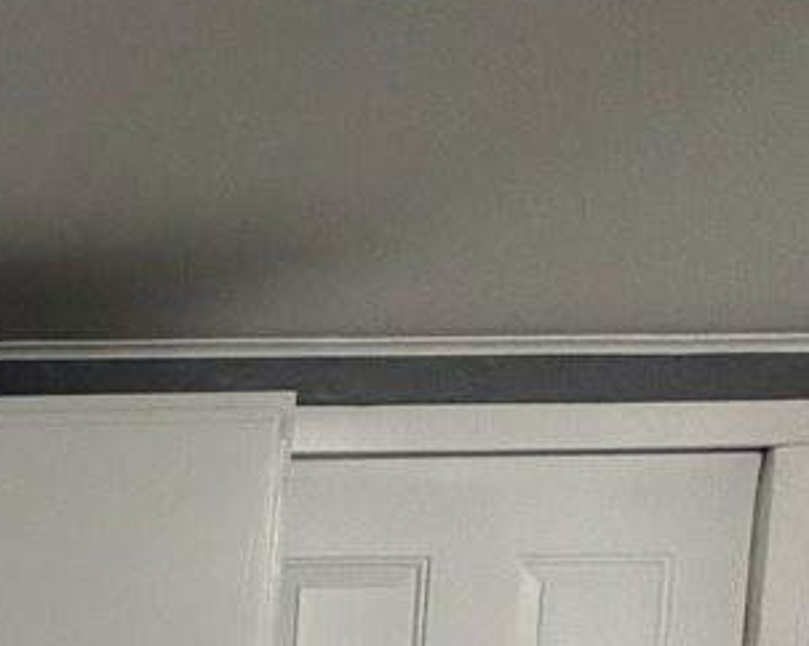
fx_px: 1555
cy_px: 1105
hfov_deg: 18.7
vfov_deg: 19.0
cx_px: -809
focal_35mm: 65
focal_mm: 2.22
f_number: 2.2
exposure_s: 1/60
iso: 200
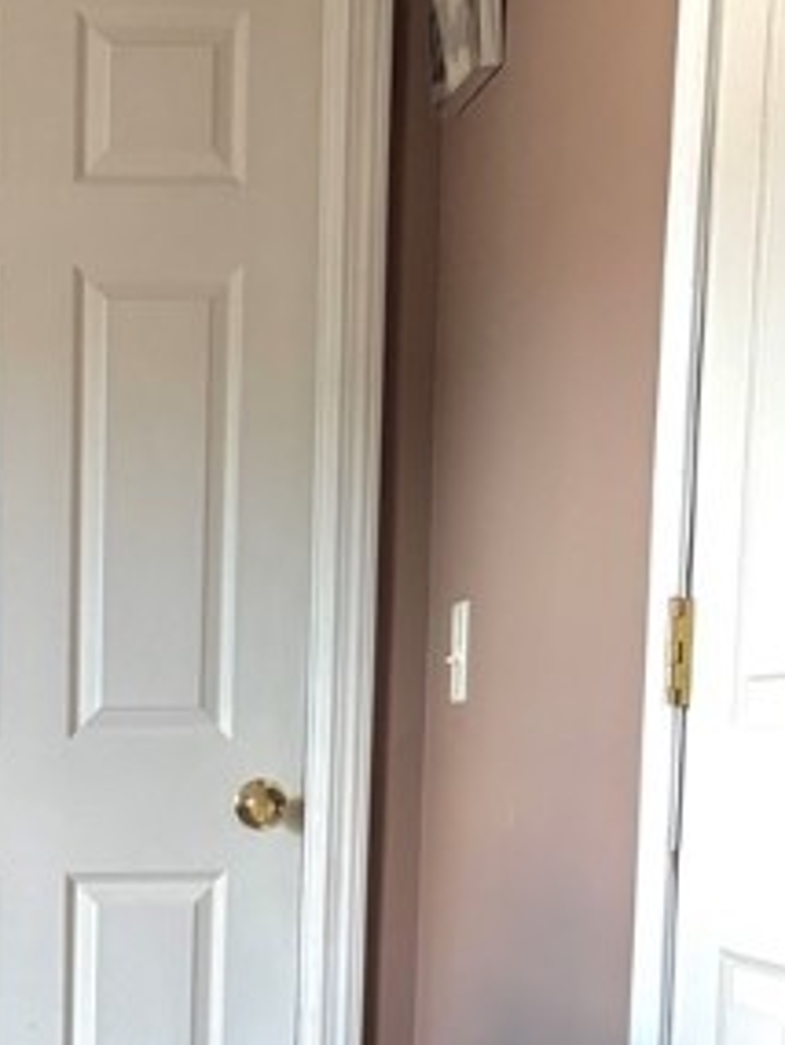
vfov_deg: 25.0
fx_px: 2115
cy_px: 1261
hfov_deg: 20.0
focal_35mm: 70
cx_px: -103
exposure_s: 1/60
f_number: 1.6
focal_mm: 5.96
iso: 320
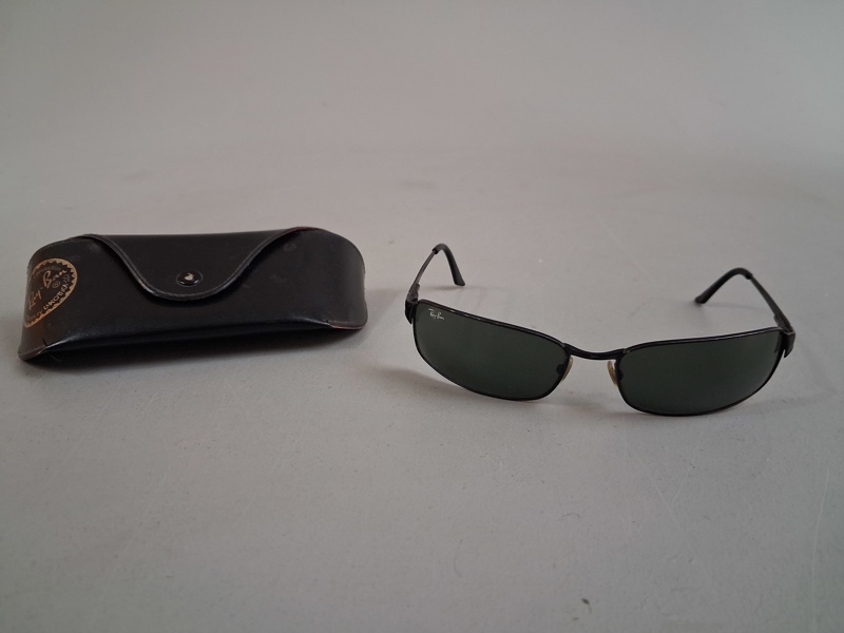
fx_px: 658
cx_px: 422
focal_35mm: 27
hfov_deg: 65.3
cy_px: 316
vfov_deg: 51.4
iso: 250
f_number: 1.8
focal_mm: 4
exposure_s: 1/50
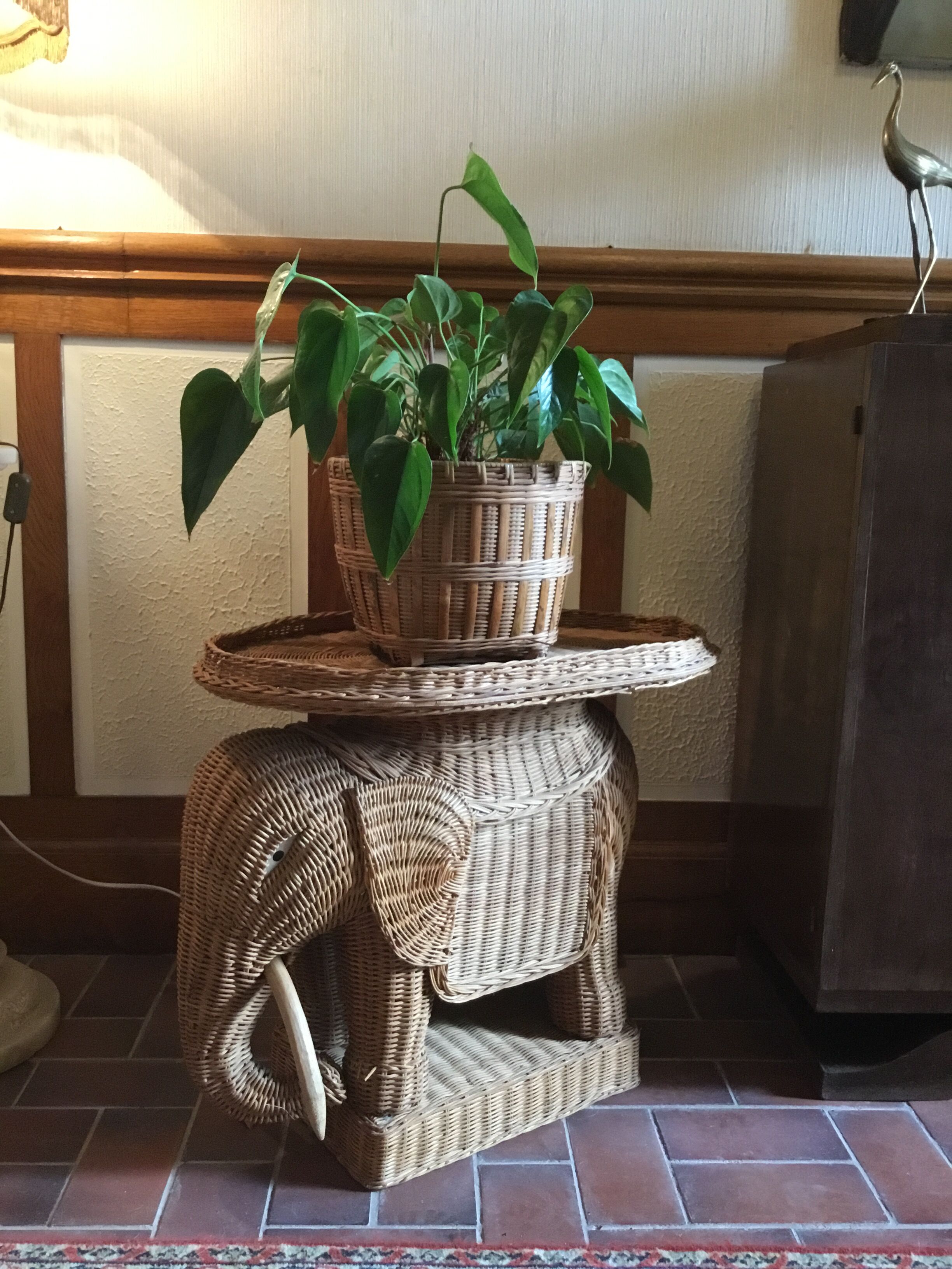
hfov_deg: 45.4
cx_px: 476
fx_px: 1137
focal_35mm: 31
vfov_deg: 58.4
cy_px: 634
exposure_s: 1/25
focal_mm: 3.3
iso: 200
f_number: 2.4
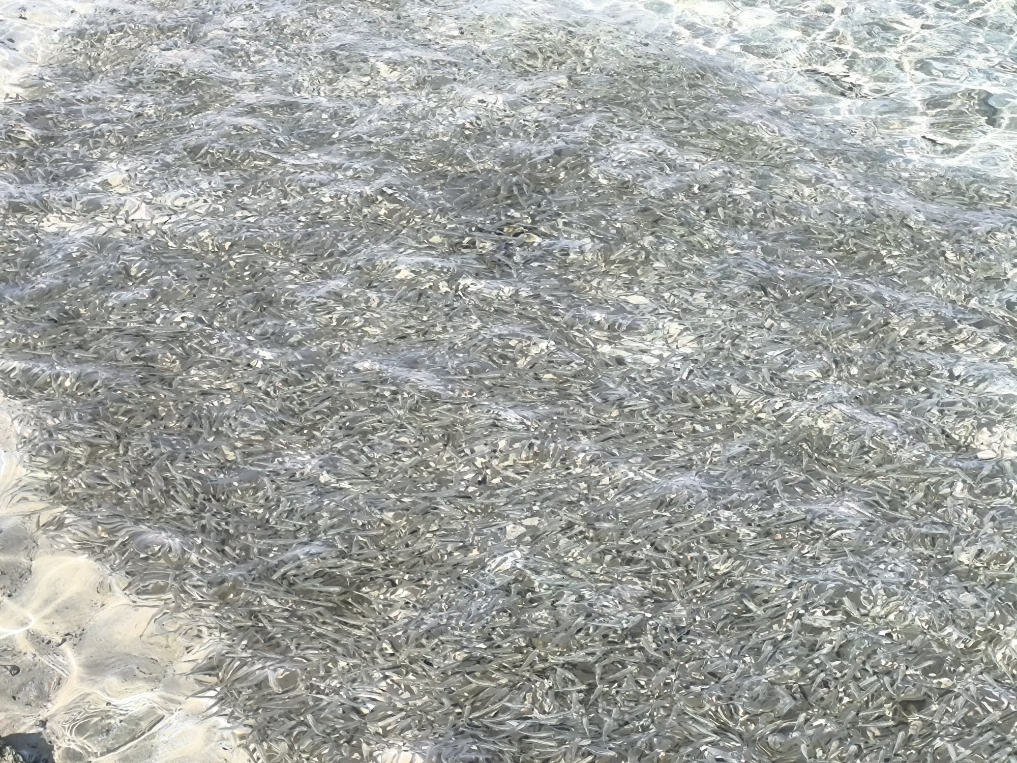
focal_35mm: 93
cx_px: 508
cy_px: 382
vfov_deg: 15.9
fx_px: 2732
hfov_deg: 21.1
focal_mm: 6.14
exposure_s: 1/688
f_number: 1.65
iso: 50
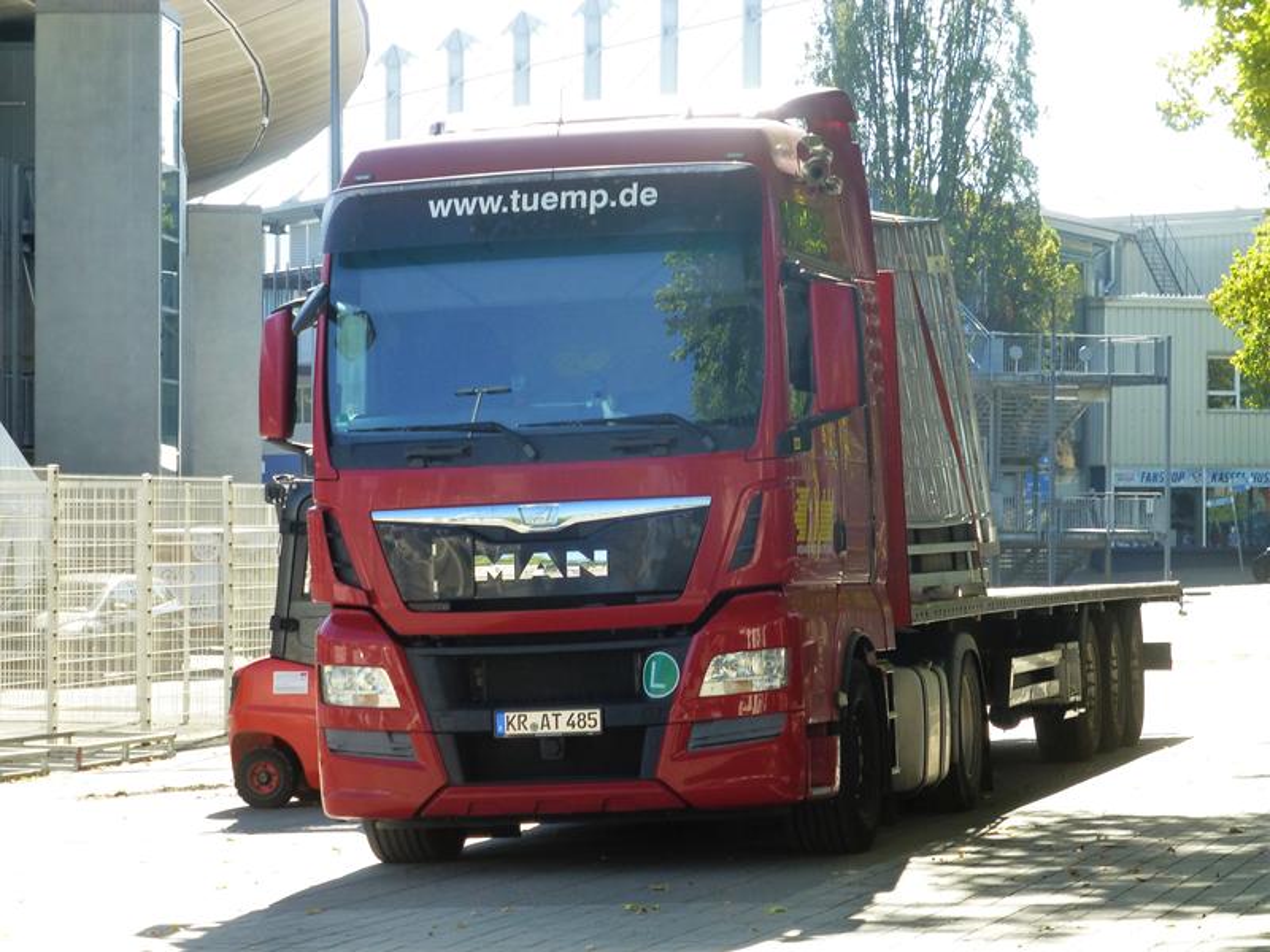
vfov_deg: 11.5
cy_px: 476
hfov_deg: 15.3
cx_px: 635
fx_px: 4733
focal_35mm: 129
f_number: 5.4
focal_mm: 23.1
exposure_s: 1/125
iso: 160
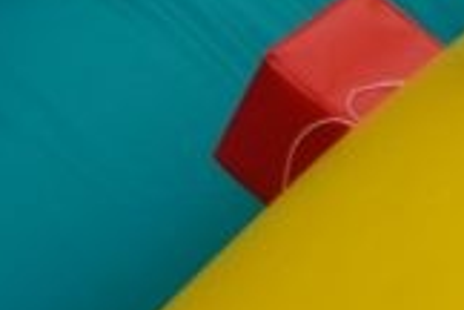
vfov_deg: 7.9
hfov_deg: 11.5
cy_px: -607
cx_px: -604
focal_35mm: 152
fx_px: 1959
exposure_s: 1/320
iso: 100
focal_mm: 16
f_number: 5.6
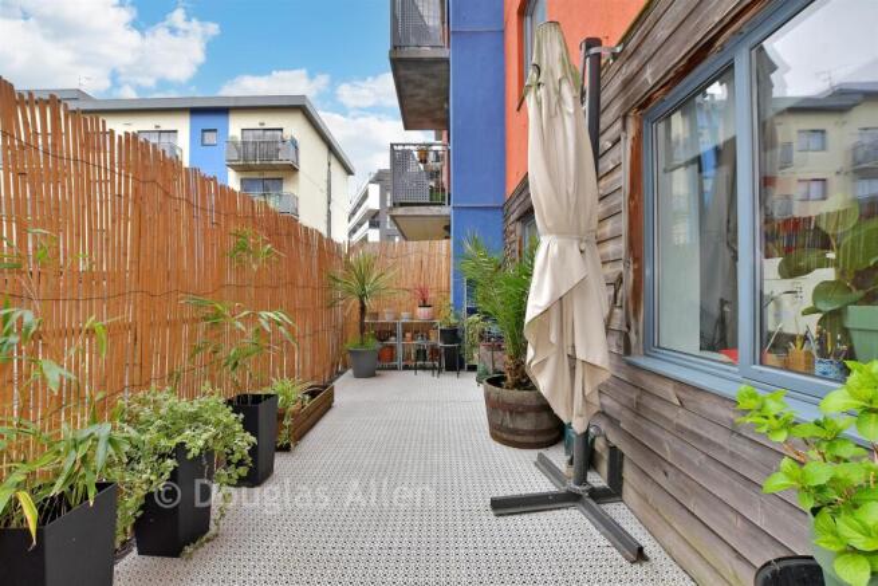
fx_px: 366
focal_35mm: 15
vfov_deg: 77.4
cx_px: 439
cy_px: 293
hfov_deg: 100.4
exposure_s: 1/60
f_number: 8
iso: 125
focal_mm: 10
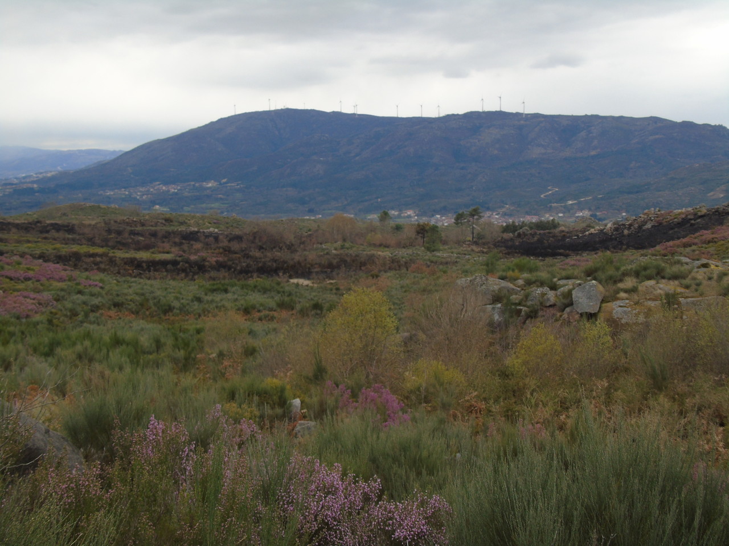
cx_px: 364
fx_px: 969
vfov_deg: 31.5
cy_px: 273
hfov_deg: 41.2
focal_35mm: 46
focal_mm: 8.2
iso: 80
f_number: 4.1
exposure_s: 1/250
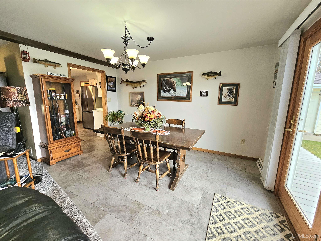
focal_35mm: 13
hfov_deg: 106.2
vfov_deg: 89.9
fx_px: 121
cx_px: 160
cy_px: 120
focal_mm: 2.2
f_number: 2.2
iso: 160
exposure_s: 1/60.2
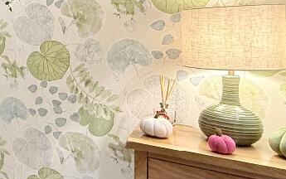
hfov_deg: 33.8
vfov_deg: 28.7
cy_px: 38
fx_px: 343
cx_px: -80
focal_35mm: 44
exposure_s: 1/50
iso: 400
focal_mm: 2.22
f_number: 2.2
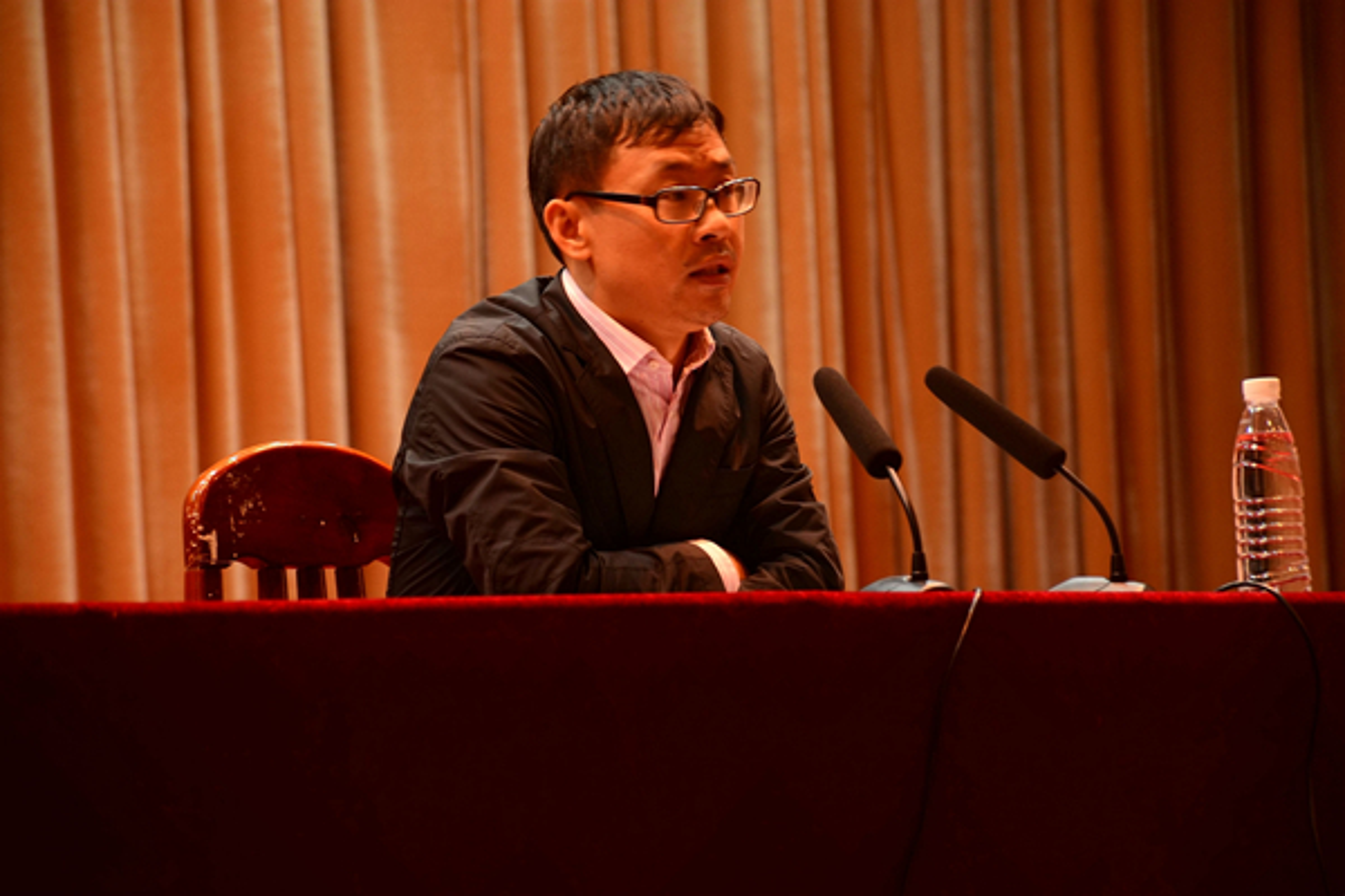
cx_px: 672
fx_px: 7845
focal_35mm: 210
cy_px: 448
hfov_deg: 9.8
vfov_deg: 6.5
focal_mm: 140
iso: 320
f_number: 5.6
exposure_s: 1/5
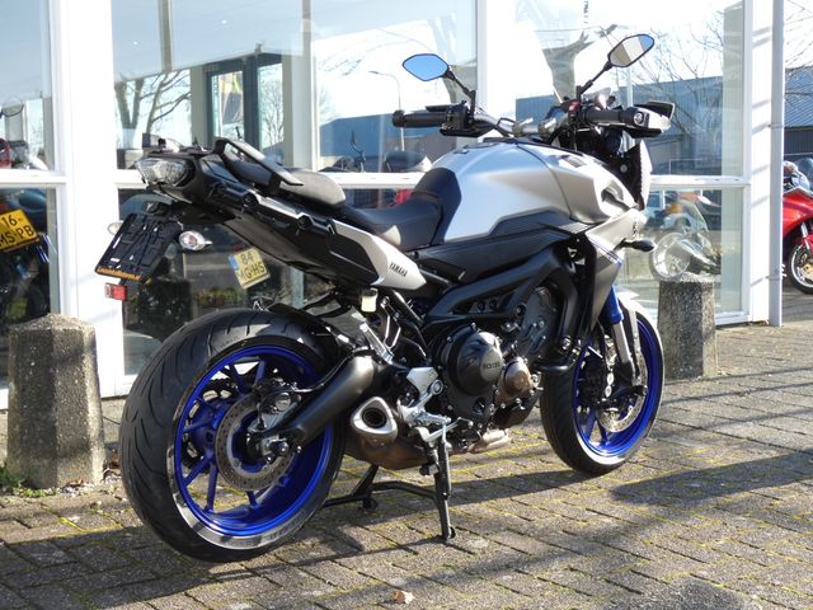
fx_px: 1174
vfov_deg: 29.1
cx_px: 406
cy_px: 305
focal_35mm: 50
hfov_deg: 38.2
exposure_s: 1/125
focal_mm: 9
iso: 80
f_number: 3.9
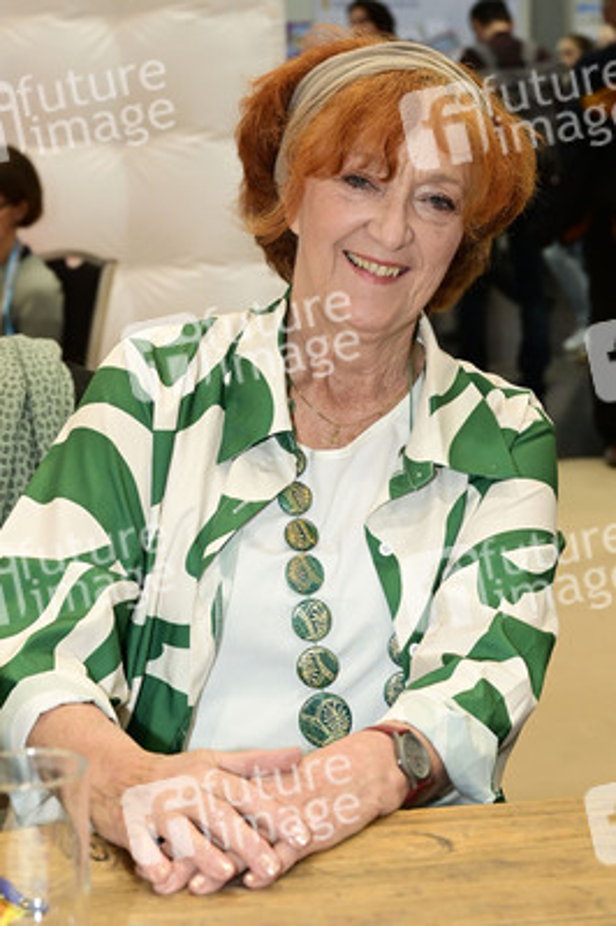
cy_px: 463
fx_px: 1388
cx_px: 308
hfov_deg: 25.0
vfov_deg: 36.9
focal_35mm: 54
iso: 1600
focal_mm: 54
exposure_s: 1/125
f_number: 5.6
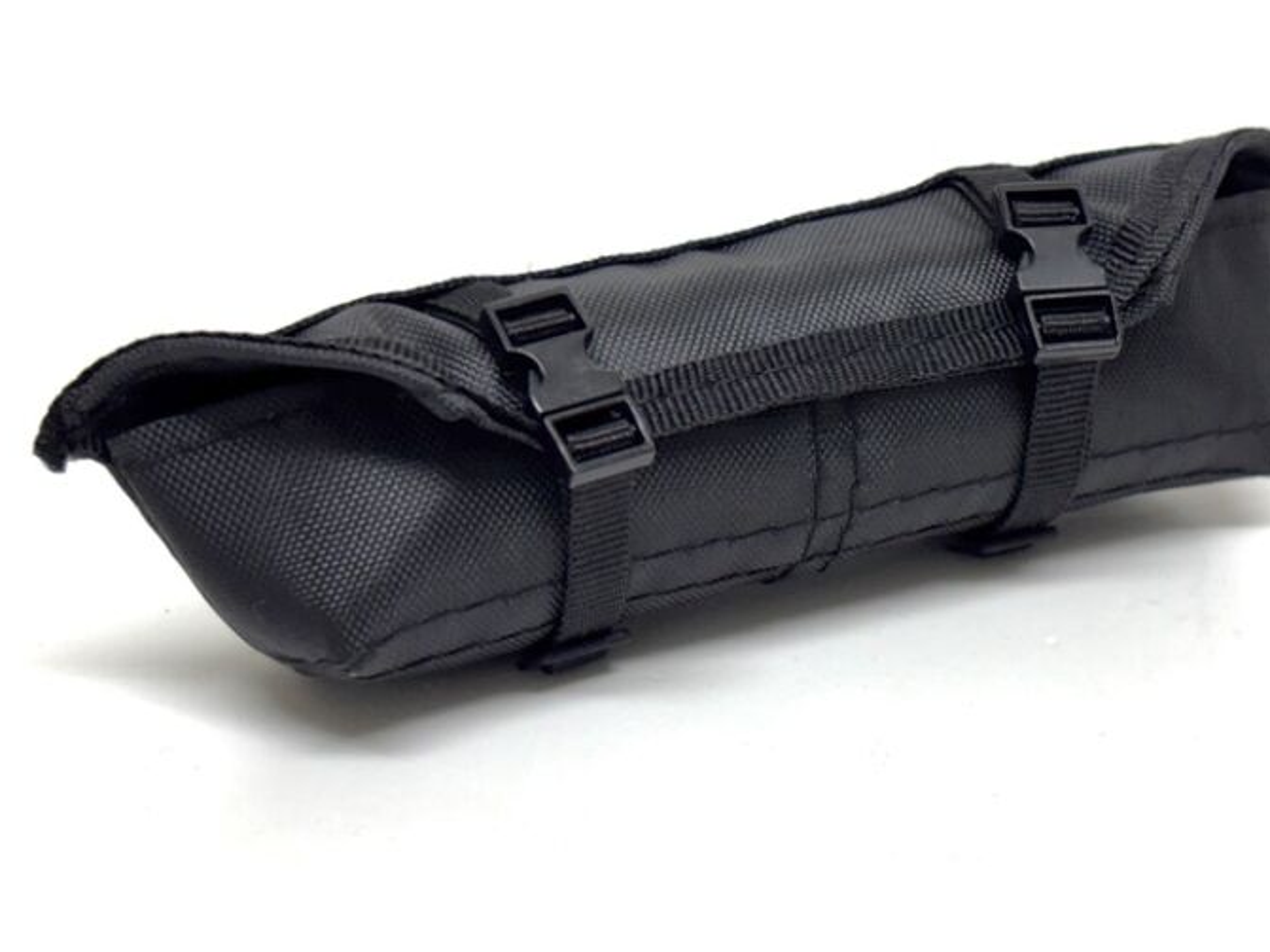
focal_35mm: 62
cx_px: 734
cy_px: 450
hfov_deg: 31.1
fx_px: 2274
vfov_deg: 23.6
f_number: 1.6
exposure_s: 1/100
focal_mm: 5.96
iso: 40
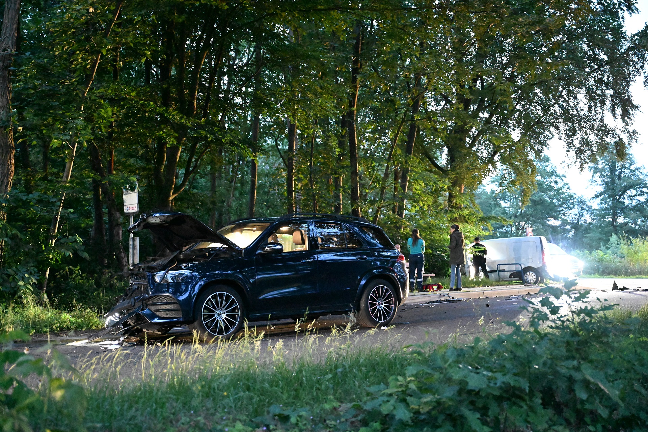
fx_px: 756
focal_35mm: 42
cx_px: 324
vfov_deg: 31.9
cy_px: 216
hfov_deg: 46.4
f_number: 2.8
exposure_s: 1/13
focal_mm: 42
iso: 25600
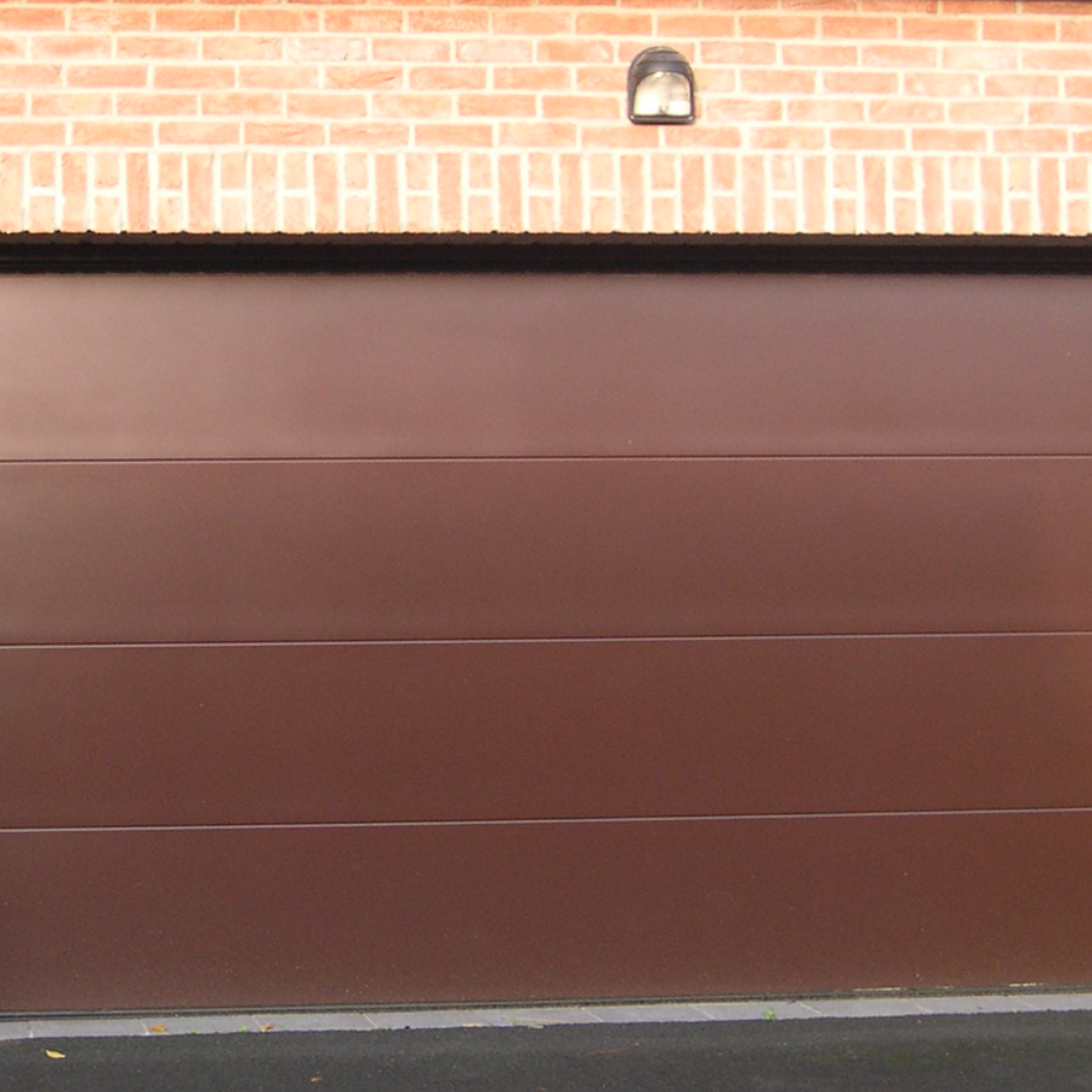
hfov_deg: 20.2
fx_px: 2998
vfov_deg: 20.6
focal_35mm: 84
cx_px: 109
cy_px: 574
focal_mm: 8
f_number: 2.8
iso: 100
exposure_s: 1/114
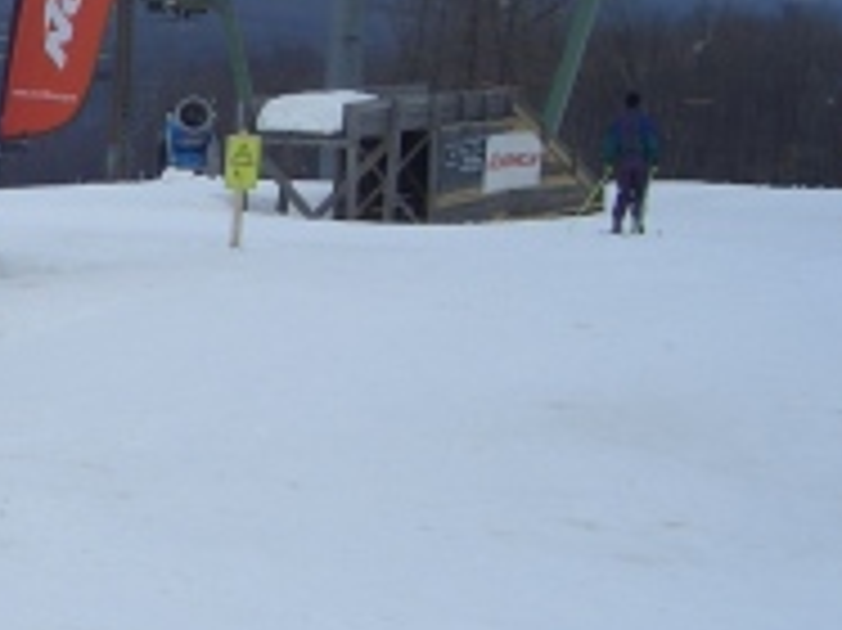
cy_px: 194
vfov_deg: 14.7
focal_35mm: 100
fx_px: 2431
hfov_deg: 19.0
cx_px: -27
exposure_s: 1/500
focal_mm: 8
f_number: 4.8
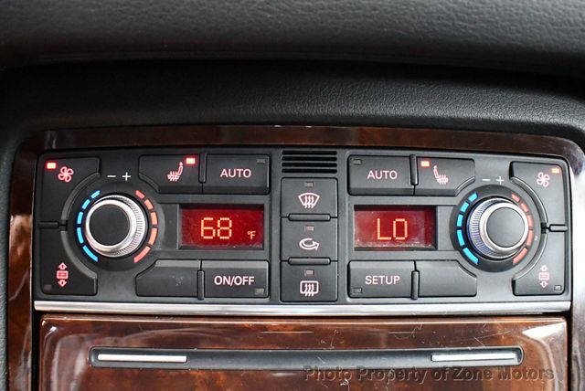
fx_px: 586
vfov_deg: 36.9
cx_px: 292
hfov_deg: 53.1
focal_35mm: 36
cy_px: 196
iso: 11400
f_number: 3.5
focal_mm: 18
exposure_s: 1/60
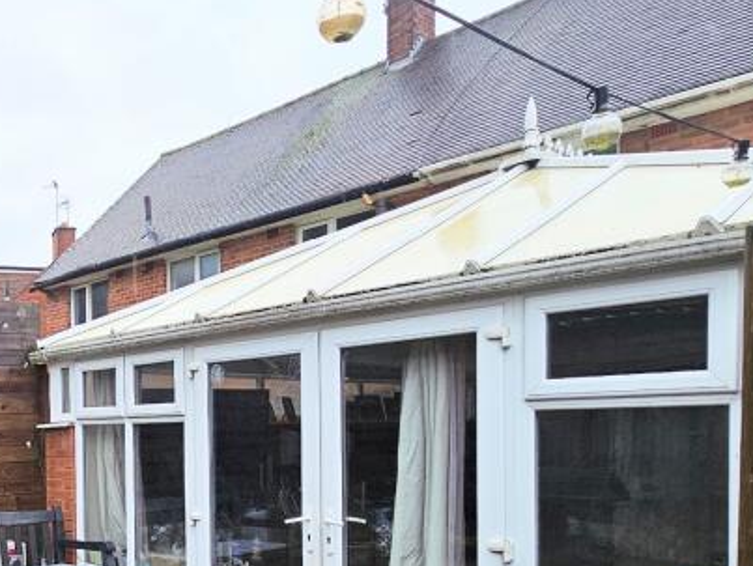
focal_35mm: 33
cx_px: 32
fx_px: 718
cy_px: 467
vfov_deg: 40.9
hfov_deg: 47.6
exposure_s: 1/200
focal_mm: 2.2
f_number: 2.2
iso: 50
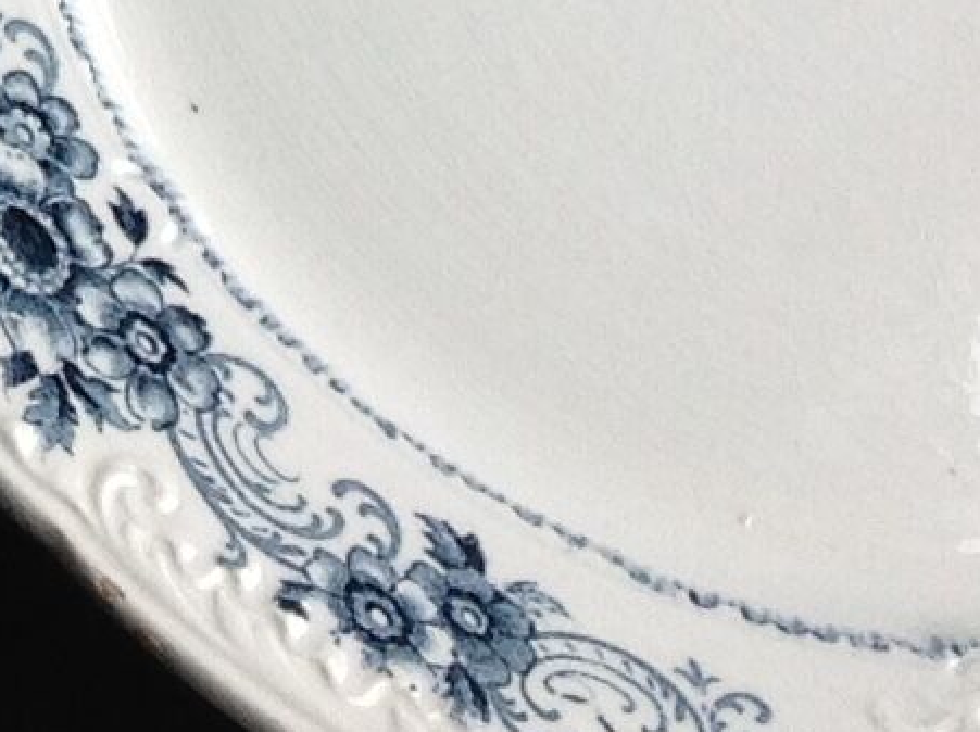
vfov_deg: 7.0
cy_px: -873
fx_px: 5683
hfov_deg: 9.4
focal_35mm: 201
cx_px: -784
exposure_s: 1/24
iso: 50
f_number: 2.4
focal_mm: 4.28
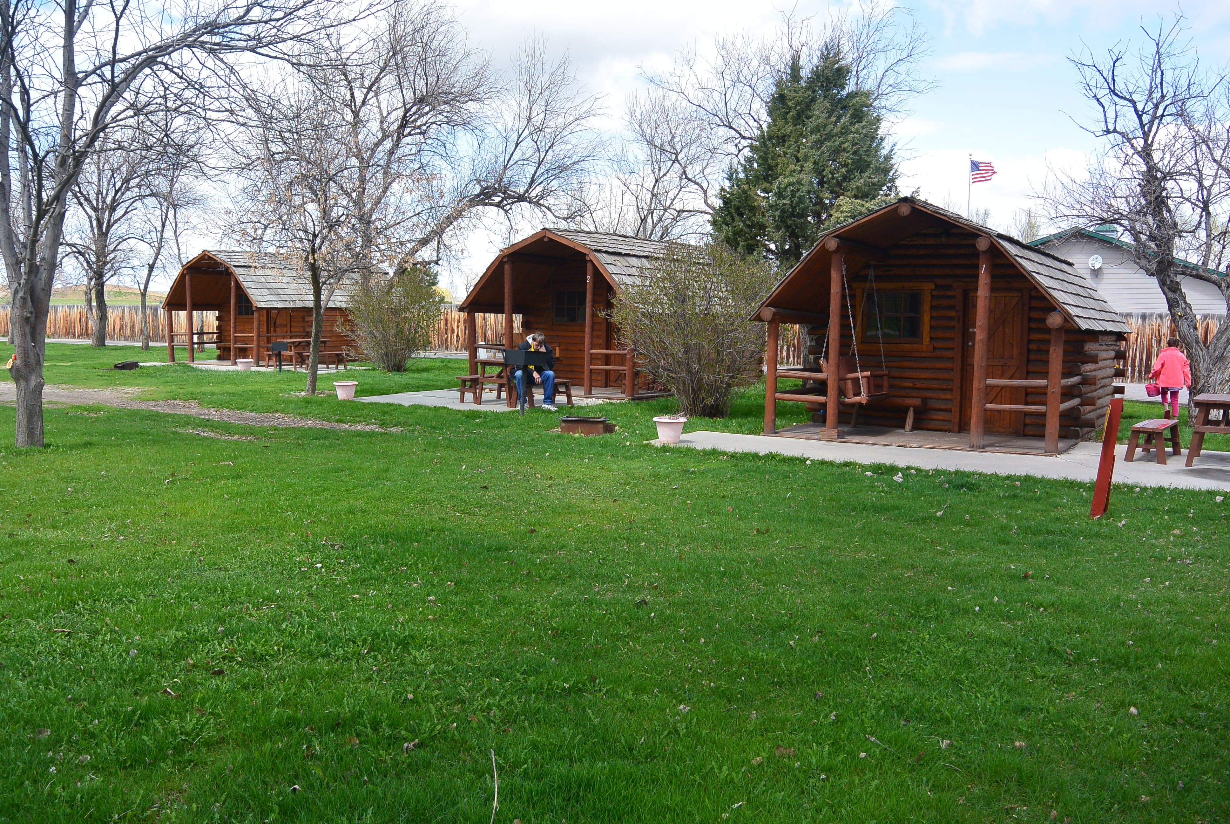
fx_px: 992
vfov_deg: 45.1
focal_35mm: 29
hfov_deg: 63.6
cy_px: 412
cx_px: 615
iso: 100
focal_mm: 11
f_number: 4.5
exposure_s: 1/400
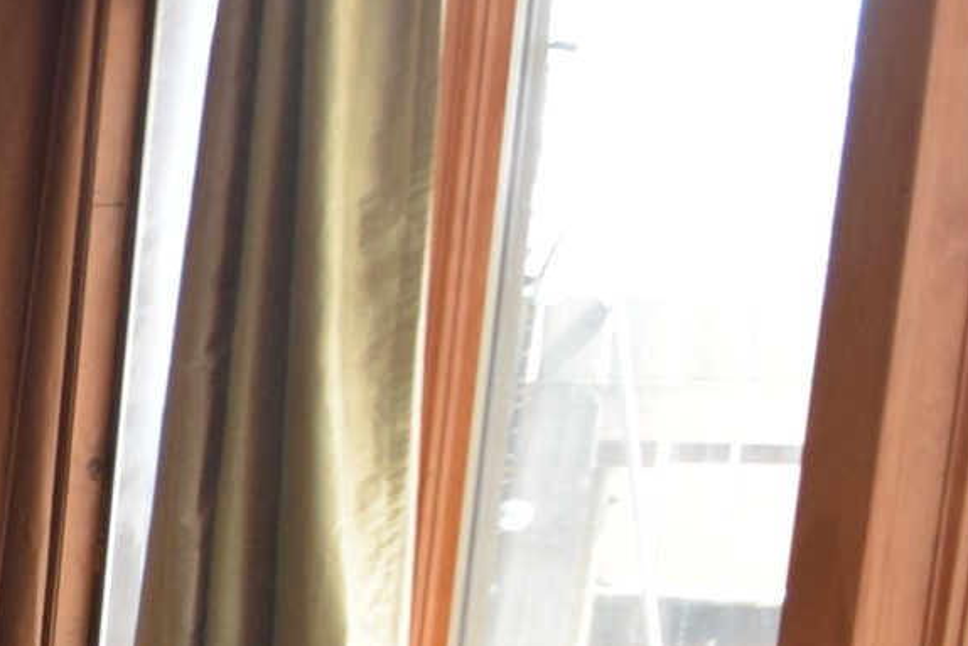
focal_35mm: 92
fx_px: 2483
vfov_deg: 14.6
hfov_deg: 15.7
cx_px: -1142
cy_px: 644
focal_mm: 11.5
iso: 800
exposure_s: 1/80
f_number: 4
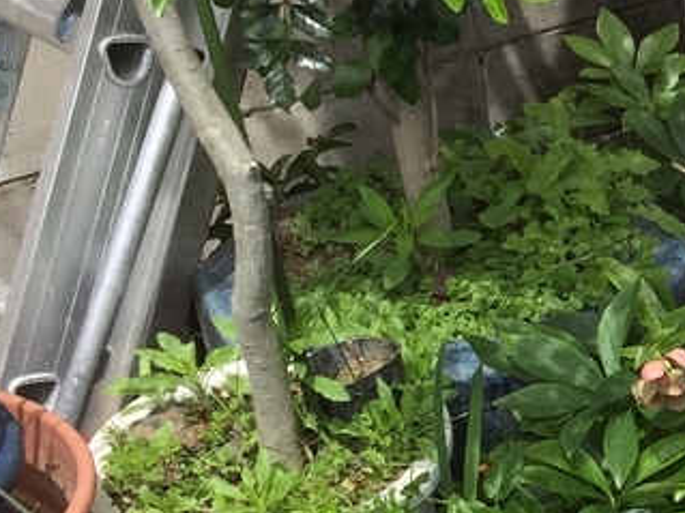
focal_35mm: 109
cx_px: 1108
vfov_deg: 13.4
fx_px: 2156
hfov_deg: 16.1
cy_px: 502
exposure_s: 1/1276
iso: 32
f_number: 2.2
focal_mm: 4.15
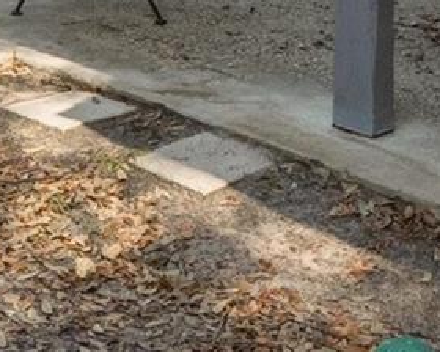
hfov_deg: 18.3
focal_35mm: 105
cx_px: 134
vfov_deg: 13.1
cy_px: -306
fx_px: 1363
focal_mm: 13
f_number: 8
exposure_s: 1/320
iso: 320
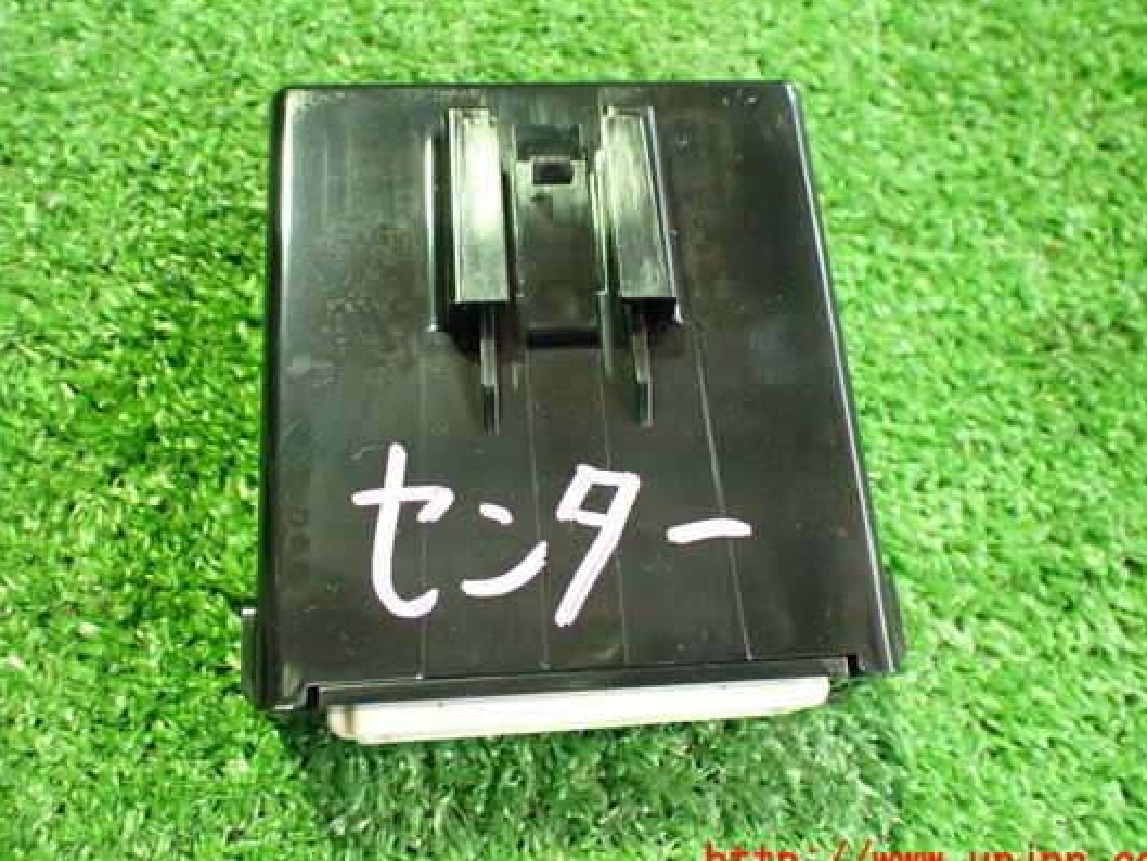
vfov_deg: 41.8
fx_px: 1127
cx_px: 544
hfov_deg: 53.9
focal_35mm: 34
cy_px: 403
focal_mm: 5.4
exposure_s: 1/30
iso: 1000
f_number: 2.3
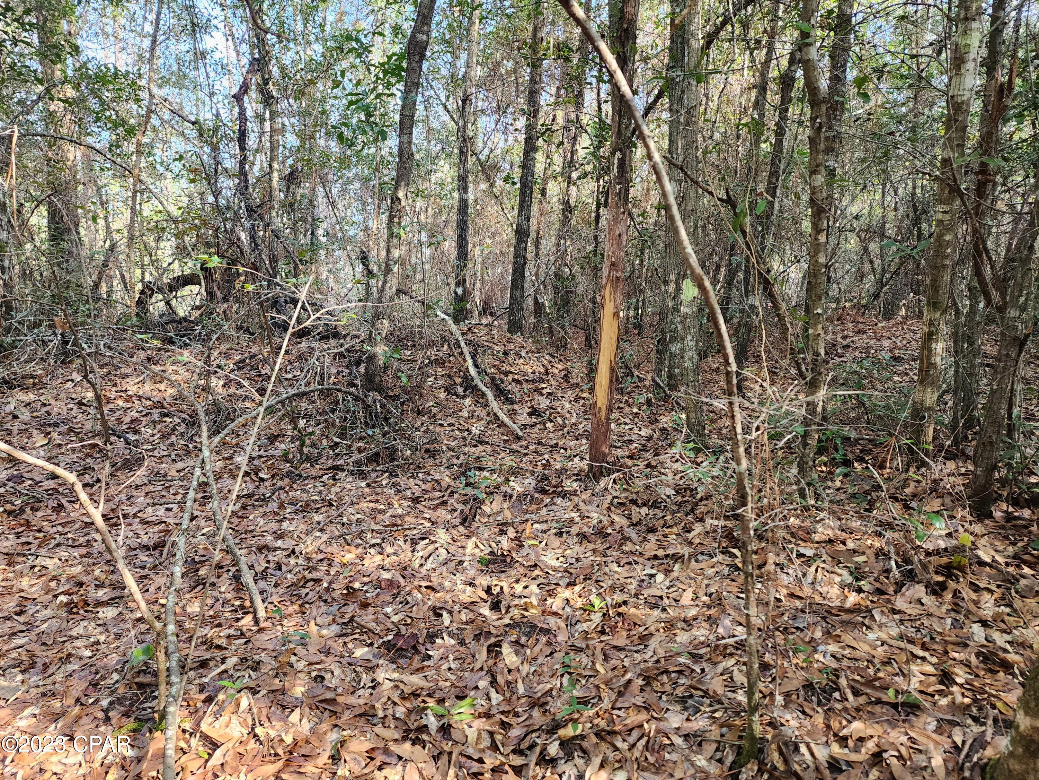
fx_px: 690
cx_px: 520
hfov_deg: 73.9
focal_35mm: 23
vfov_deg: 58.9
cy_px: 390
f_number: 1.8
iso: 200
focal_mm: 6.4
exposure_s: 1/180
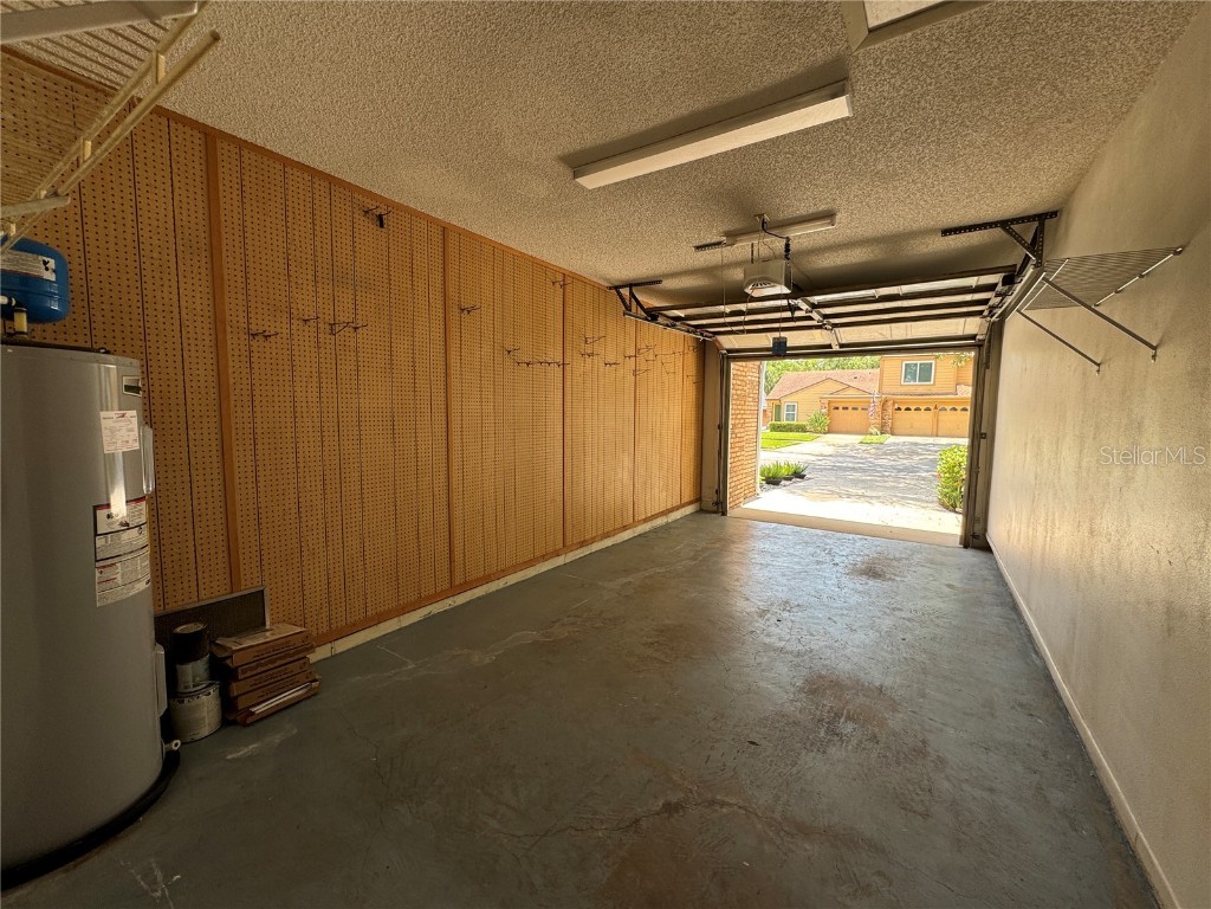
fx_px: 490
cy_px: 454
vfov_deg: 85.7
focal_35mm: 14
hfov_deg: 102.1
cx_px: 606
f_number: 2.2
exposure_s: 1/113
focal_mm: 2.22
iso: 40
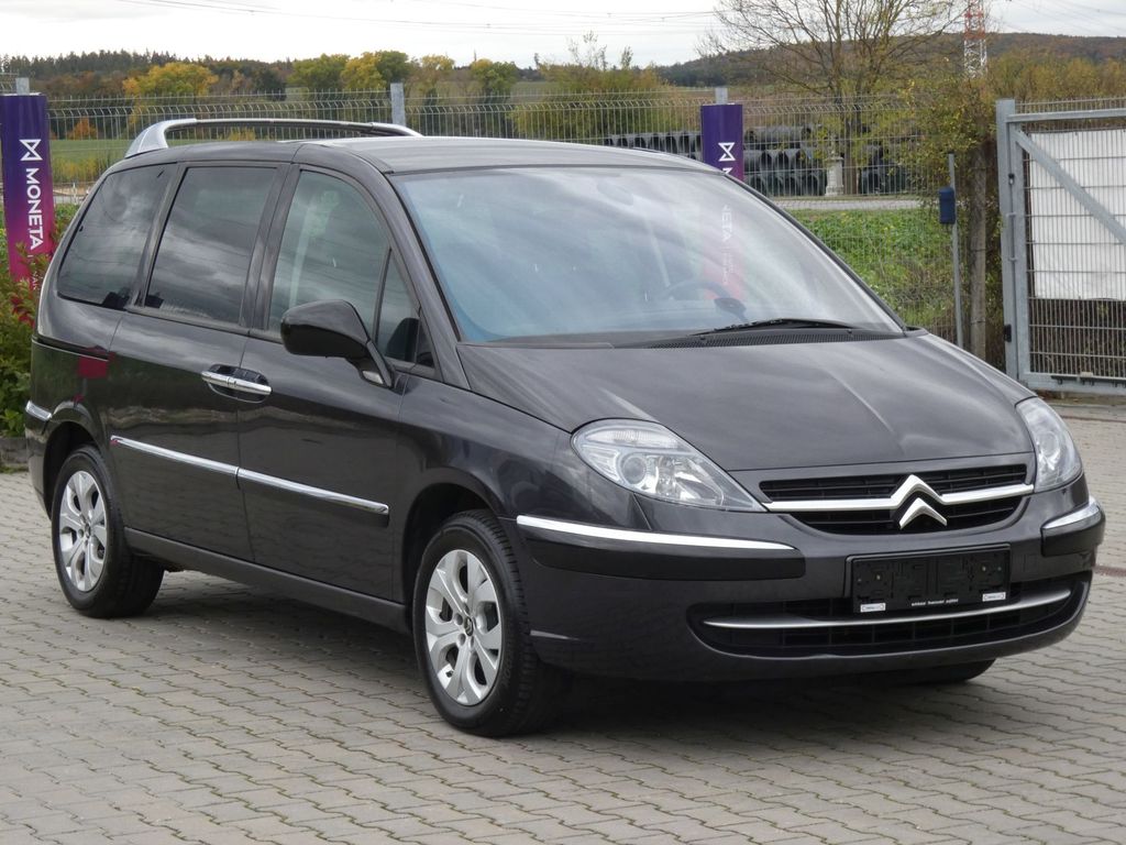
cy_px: 422
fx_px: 2830
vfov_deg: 17.0
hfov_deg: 22.5
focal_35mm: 87
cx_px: 563
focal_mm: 15.6
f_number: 5.6
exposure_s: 1/80
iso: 200
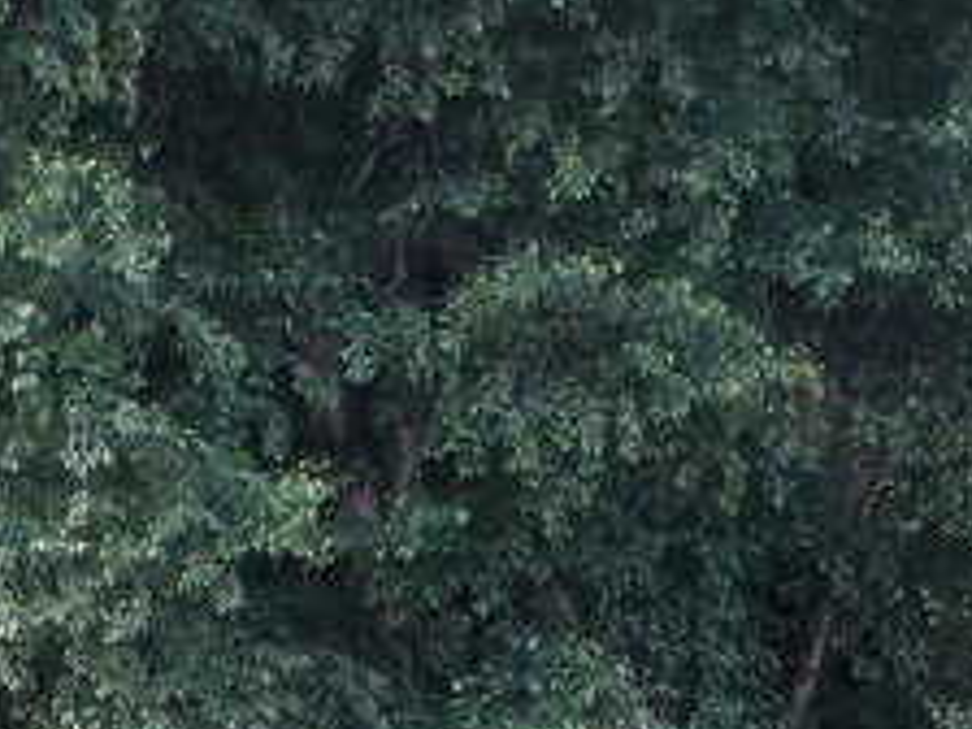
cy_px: 1888
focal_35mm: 270
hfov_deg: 7.3
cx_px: 989
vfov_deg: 5.3
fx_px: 7581
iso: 400
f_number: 4
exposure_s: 1/60
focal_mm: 28
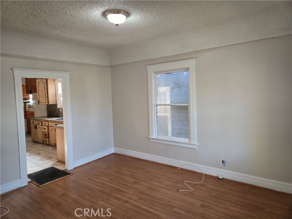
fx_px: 194
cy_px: 110
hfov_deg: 73.9
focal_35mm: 23
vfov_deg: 58.9
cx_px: 146
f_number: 1.8
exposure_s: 1/120
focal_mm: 5.4
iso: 160
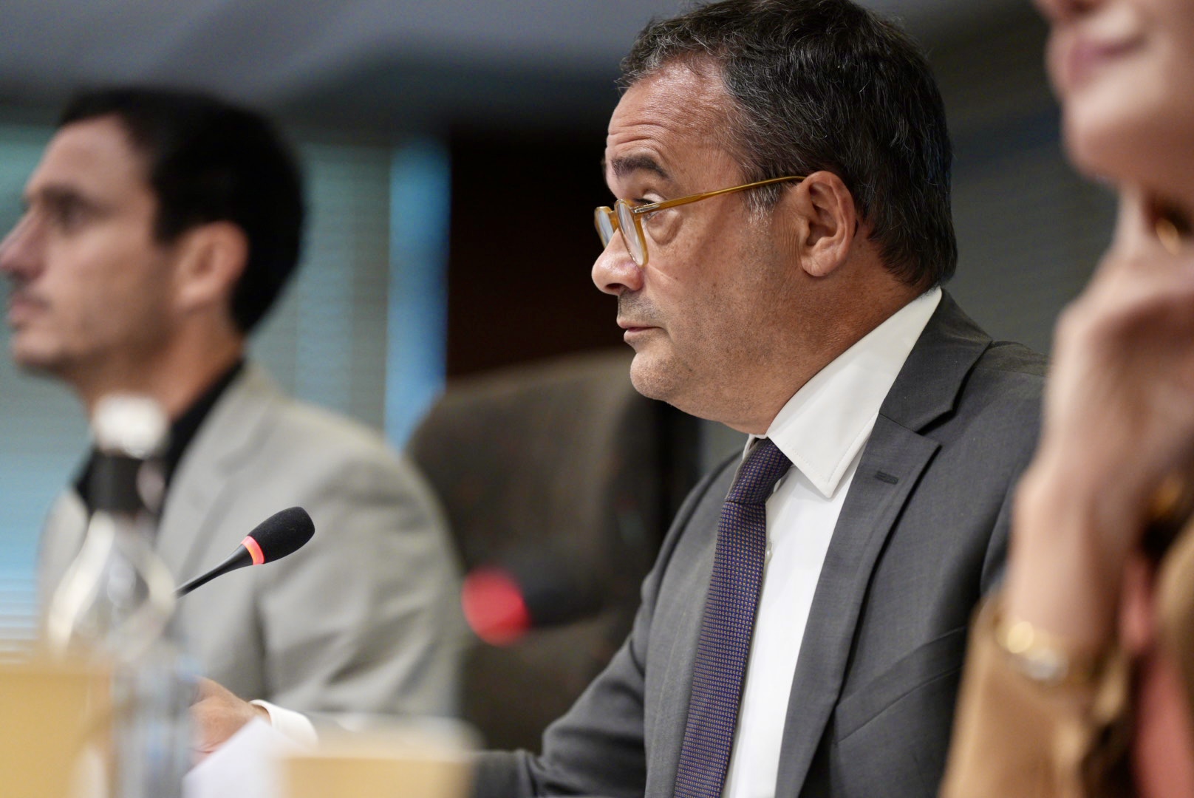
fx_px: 6638
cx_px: 597
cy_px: 399
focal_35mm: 200
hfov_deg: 10.3
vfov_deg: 6.9
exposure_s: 1/250
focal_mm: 200
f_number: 2.8
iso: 2500
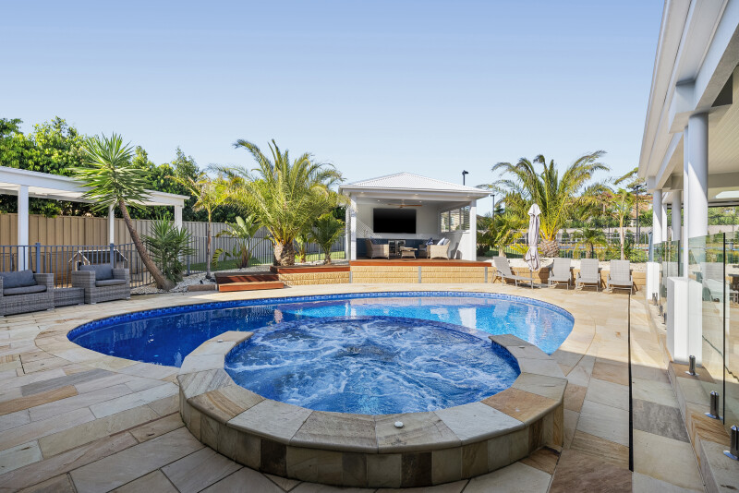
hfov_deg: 100.4
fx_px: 308
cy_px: 246
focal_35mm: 15
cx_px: 370
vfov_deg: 77.4
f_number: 7.1
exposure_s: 1/640
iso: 400
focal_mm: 15
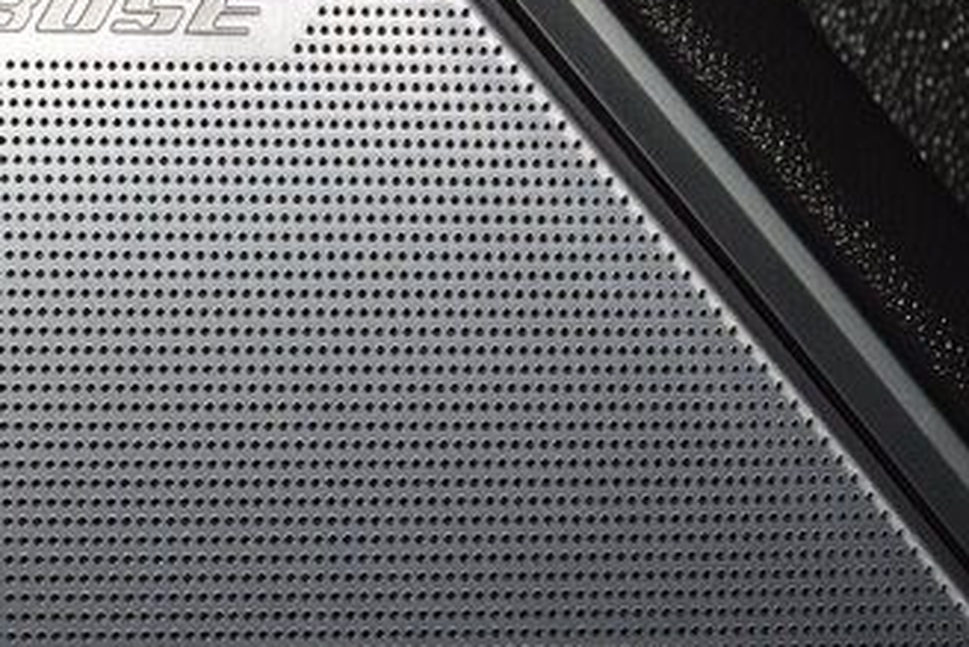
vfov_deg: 6.7
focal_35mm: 205
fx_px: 5520
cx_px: 77
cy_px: 22
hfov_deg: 10.0
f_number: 8
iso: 100
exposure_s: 1/125
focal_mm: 70
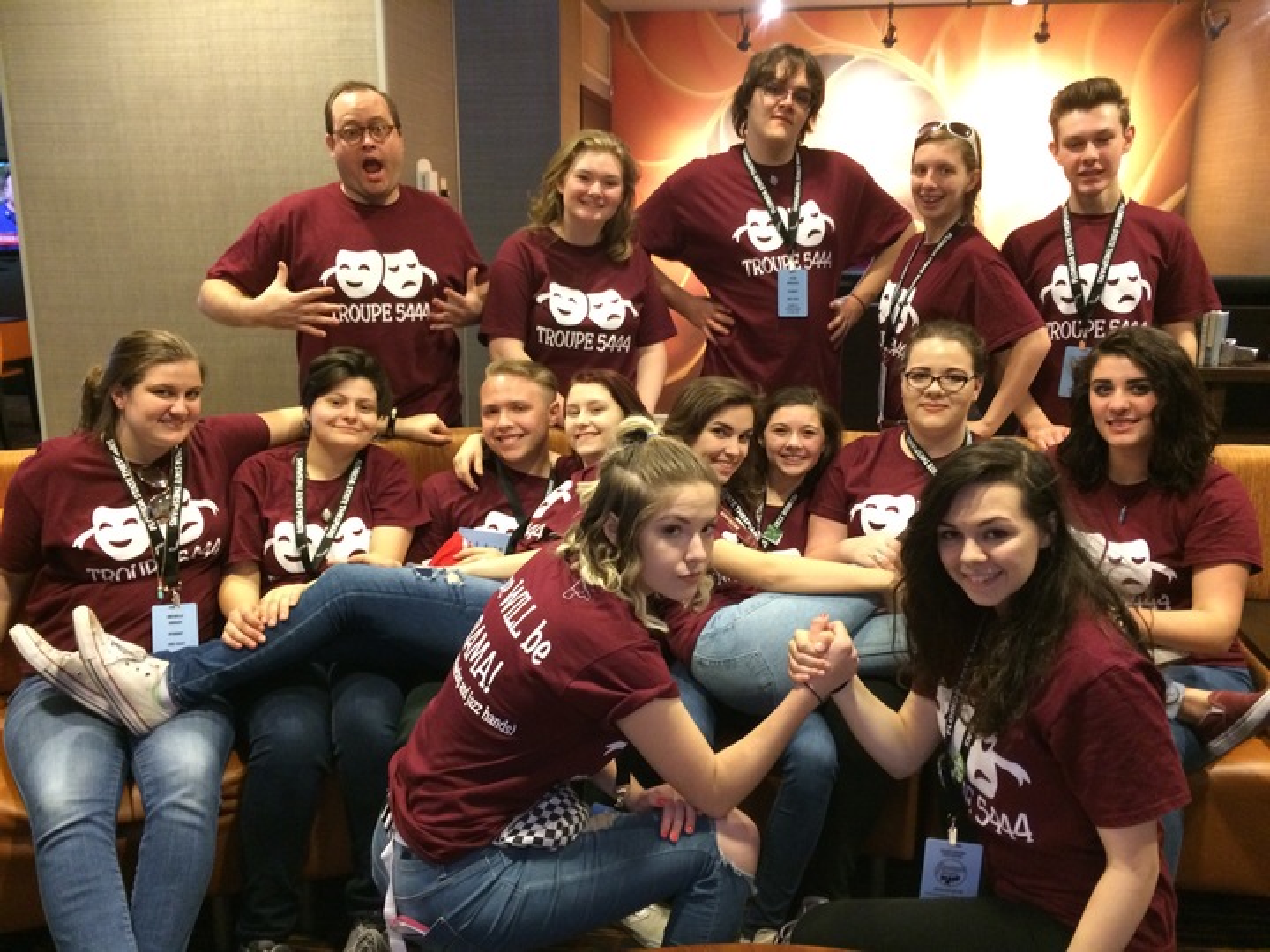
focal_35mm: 29
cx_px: 635
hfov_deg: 61.7
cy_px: 476
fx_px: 1064
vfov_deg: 48.2
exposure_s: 1/15
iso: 320
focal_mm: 4.15
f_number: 2.2
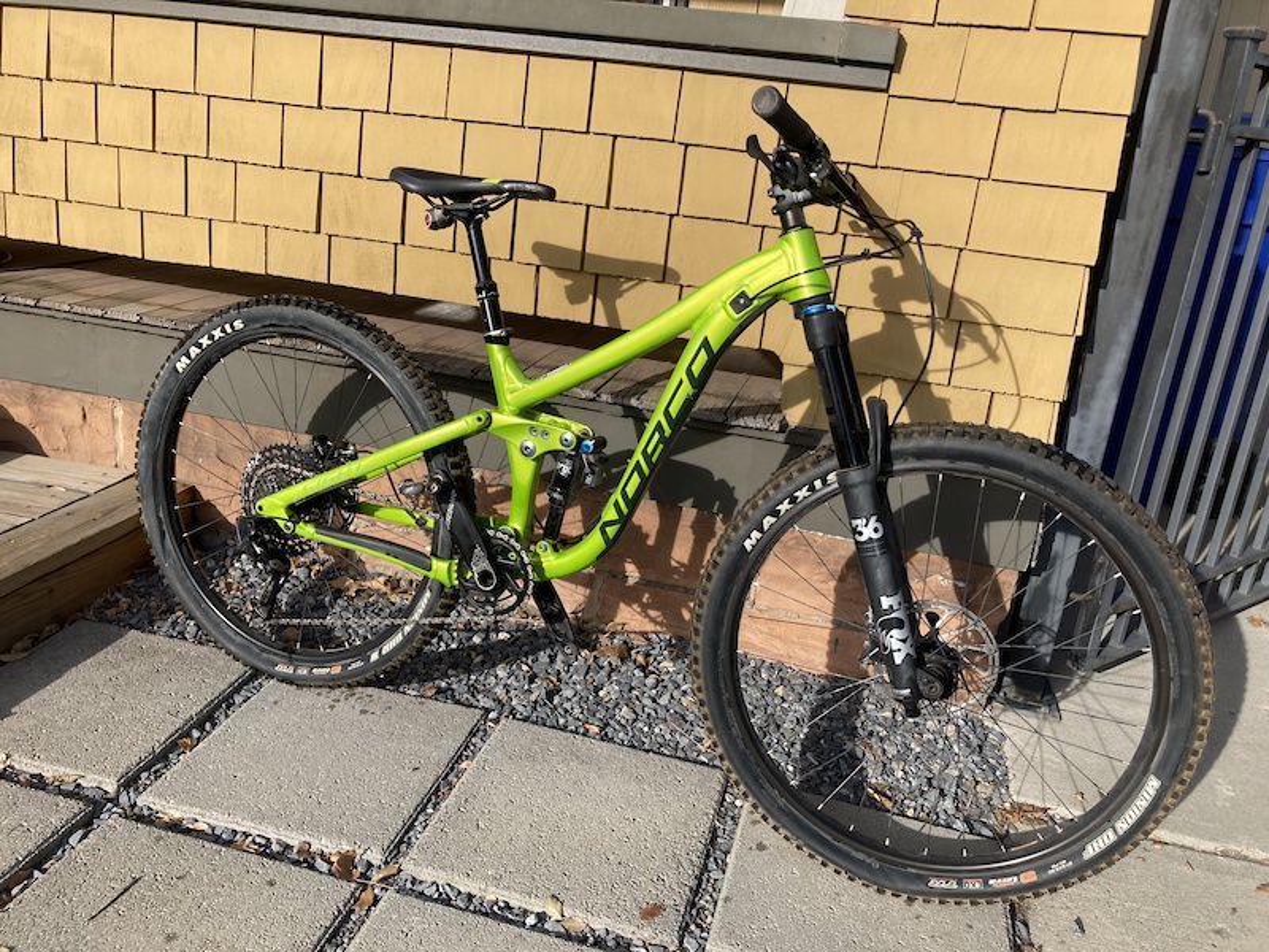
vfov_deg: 49.7
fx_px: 1026
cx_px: 634
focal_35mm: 28
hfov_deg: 63.4
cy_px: 476
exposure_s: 1/1297
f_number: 1.8
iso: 20
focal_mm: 3.99
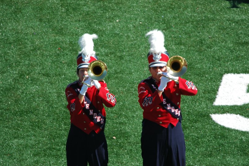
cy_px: 83
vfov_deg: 2.3
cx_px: 124
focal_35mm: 604
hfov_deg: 3.4
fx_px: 4177
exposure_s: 1/640
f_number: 5.6
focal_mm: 400
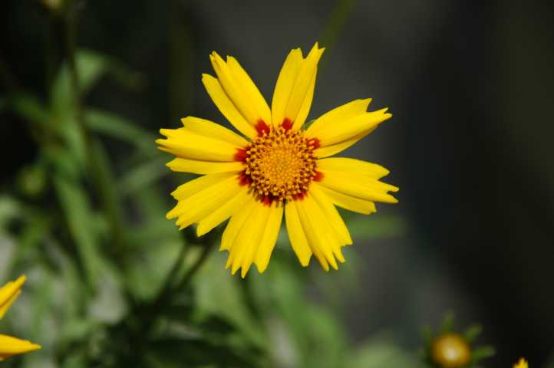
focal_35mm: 300
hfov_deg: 6.9
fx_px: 4612
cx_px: 277
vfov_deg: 4.6
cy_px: 184
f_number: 8
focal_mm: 200
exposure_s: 1/320
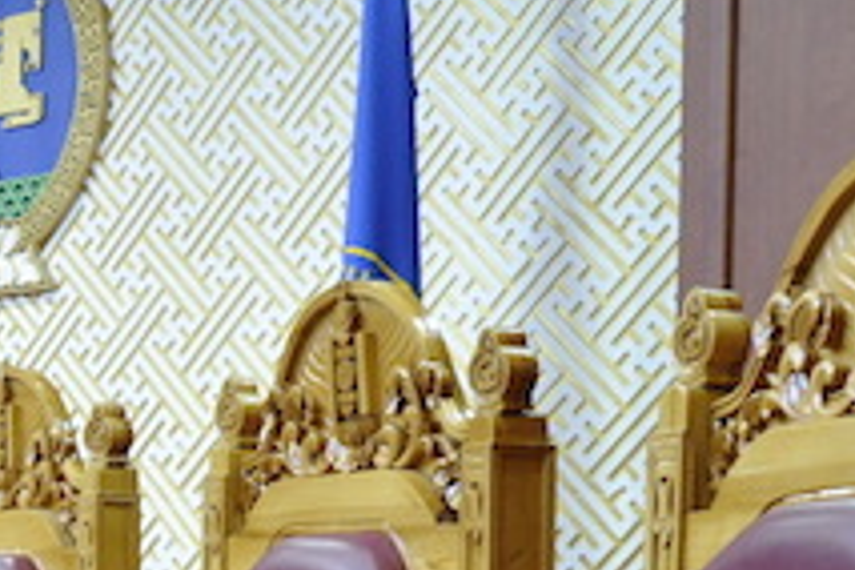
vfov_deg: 12.8
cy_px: 708
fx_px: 2461
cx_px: -173
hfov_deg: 18.6
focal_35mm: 104
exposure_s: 1/25
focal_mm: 21
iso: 1600
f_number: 3.8
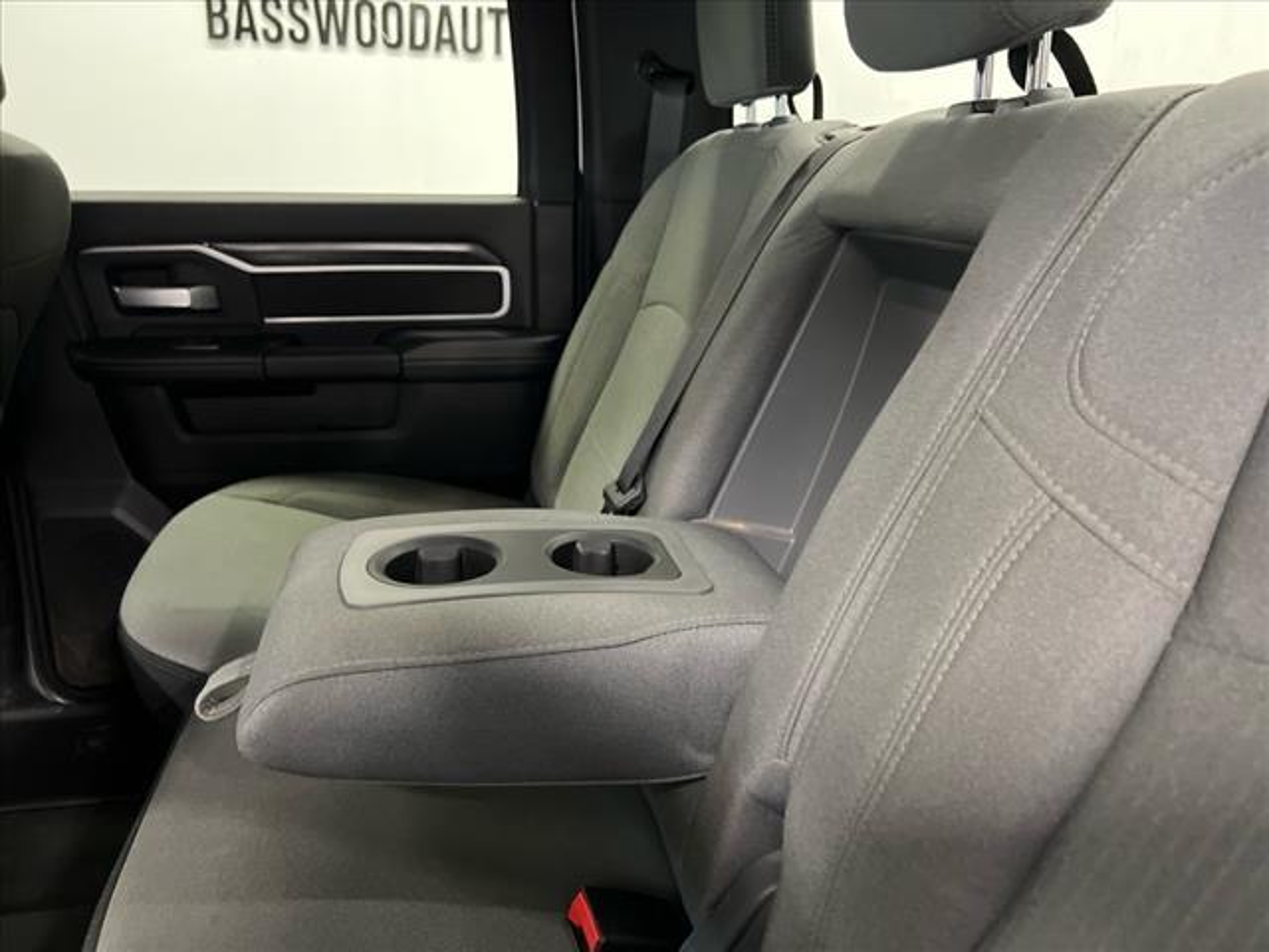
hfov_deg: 67.3
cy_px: 476
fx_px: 953
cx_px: 634
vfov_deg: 53.1
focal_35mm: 26
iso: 1000
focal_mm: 5.7
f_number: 1.5
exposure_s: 1/24
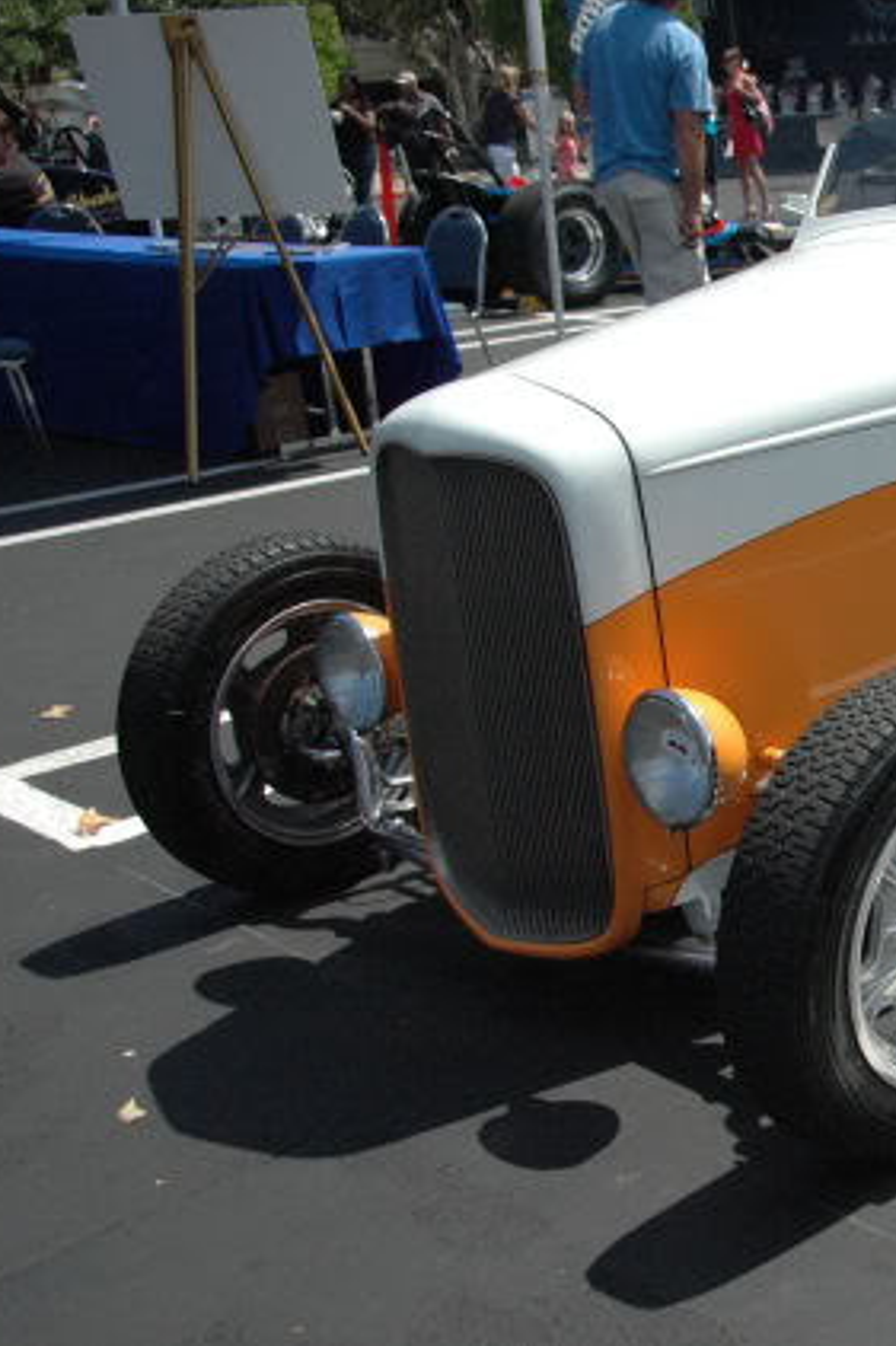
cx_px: 973
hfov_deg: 25.2
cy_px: 670
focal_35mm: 50
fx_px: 1868
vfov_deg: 39.6
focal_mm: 22
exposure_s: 1/5000
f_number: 4.5
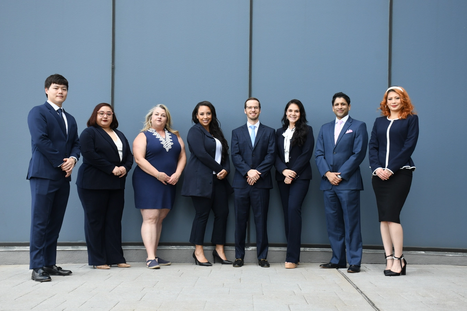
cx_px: 234
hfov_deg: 38.9
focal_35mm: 51
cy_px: 156
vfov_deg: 26.5
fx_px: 661
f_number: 7.1
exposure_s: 1/200
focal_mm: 34
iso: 400
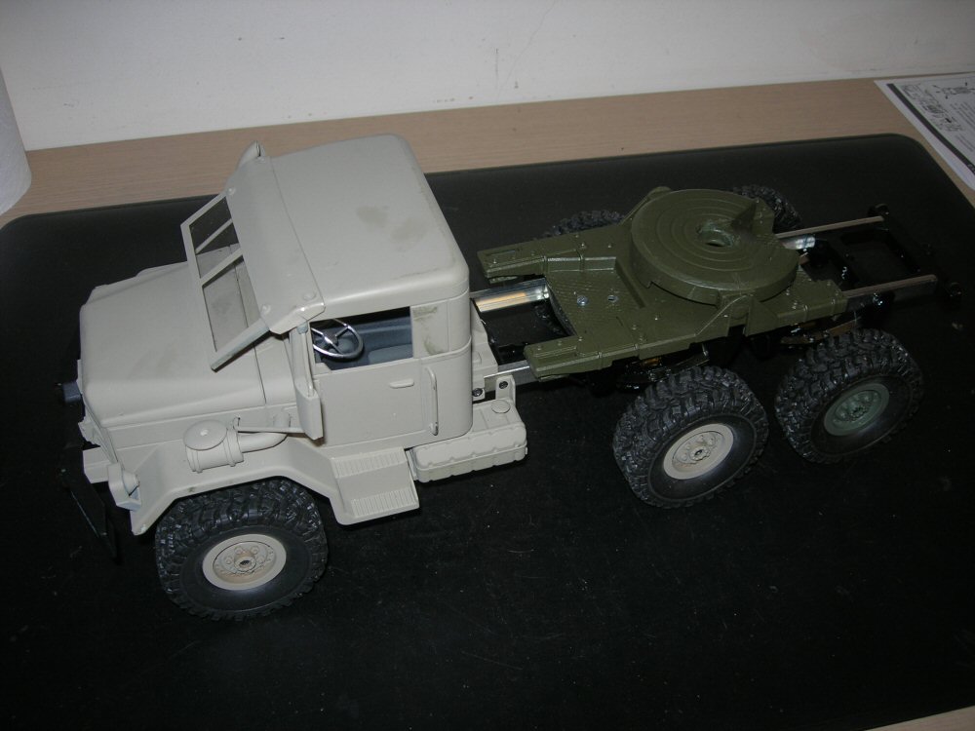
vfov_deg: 37.7
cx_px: 488
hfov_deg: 49.0
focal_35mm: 38
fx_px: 1070
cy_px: 366
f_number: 2.8
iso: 64
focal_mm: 7.8
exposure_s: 1/60.1
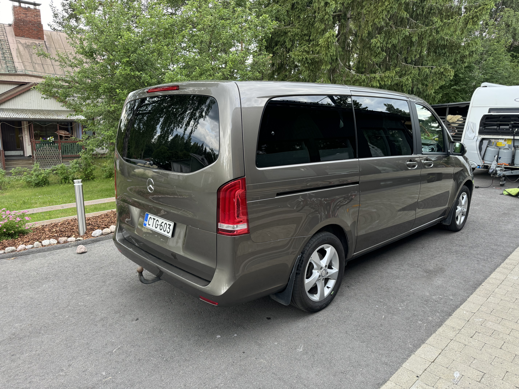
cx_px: 260
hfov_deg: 71.6
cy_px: 194
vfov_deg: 56.8
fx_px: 360
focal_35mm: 24
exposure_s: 1/121
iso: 100
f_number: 1.78
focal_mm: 6.76
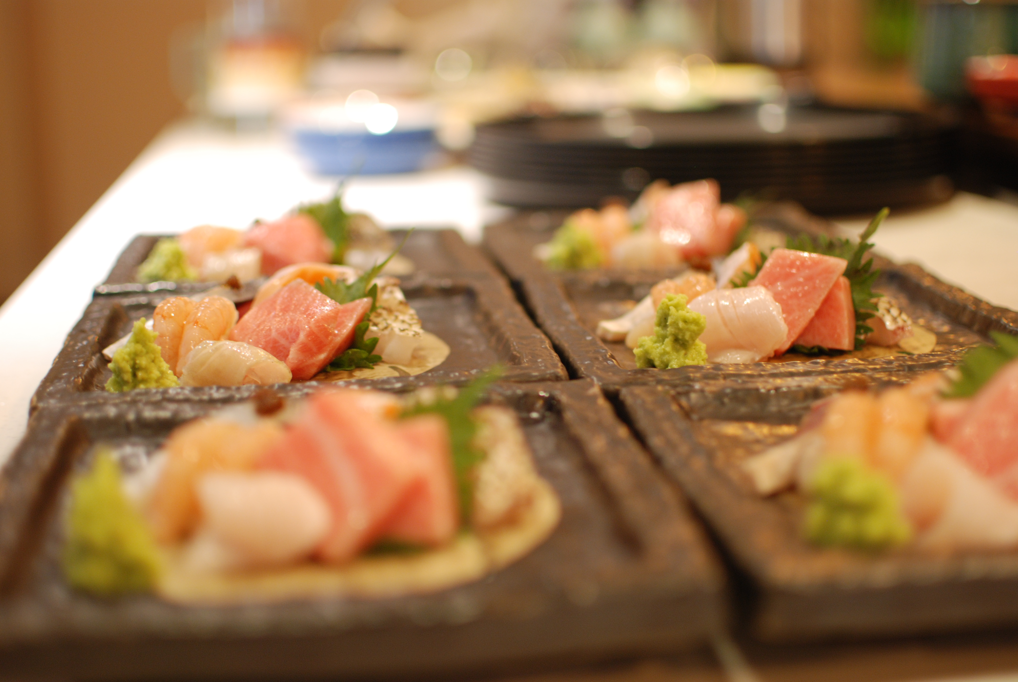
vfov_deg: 25.8
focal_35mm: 52
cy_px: 341
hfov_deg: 37.8
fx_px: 1486
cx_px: 509
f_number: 1.8
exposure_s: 1/20
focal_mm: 35
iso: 320
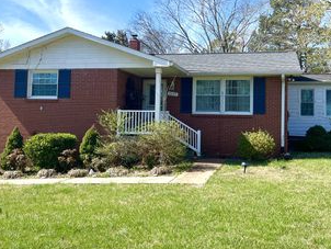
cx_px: 191
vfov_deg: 33.5
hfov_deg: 43.7
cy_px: 95
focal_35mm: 43
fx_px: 411
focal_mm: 5.7
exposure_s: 1/2915
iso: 50
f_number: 1.5
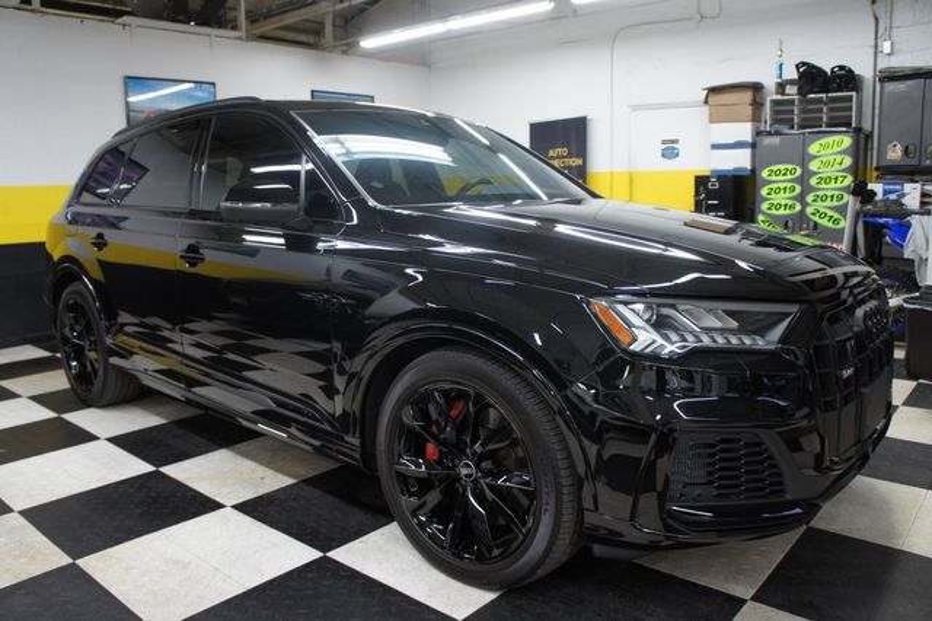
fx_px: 699
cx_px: 466
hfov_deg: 67.4
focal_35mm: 27
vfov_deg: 47.9
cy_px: 310
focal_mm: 18
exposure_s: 1/30
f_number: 3.5
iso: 400
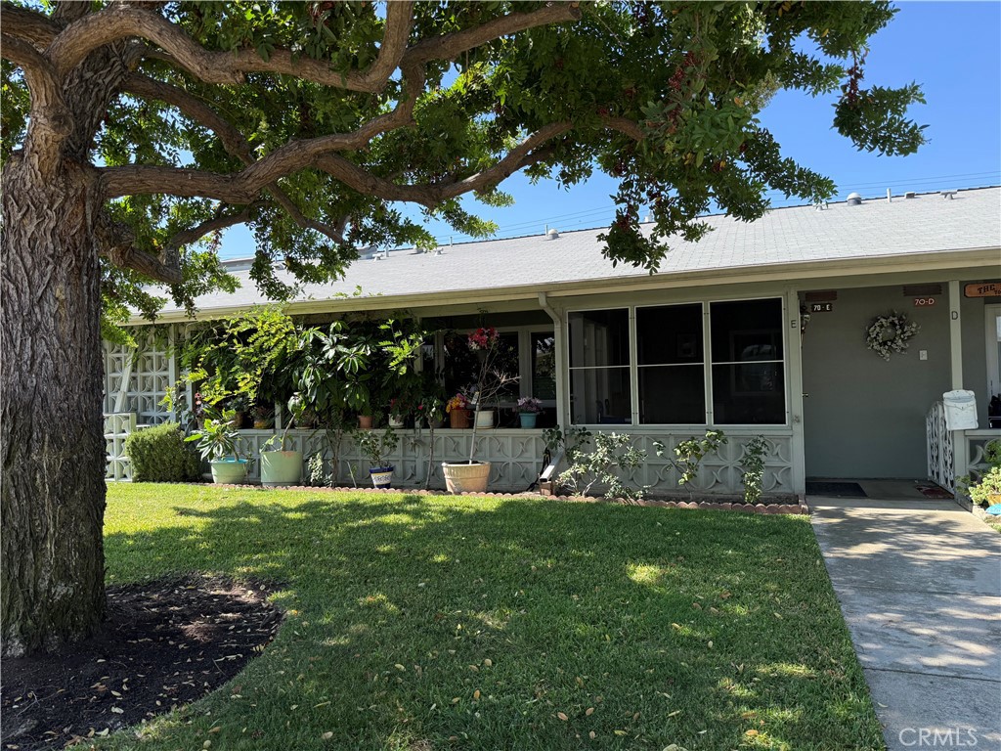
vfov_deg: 56.8
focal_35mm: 24
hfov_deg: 71.6
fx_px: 694
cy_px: 376
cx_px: 500
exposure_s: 1/1337
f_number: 1.78
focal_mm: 6.76
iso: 100
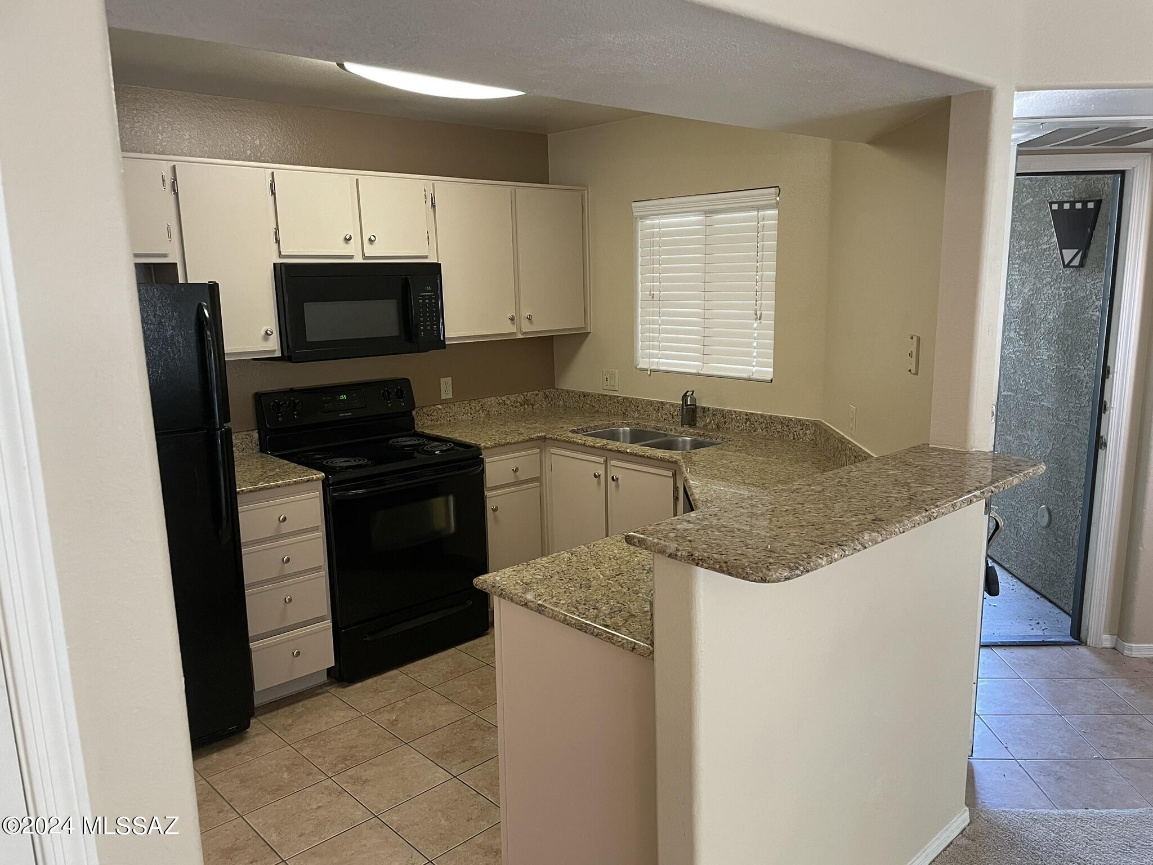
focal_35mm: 26
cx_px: 576
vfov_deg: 53.1
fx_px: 866
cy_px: 432
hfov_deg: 67.3
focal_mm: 4.2
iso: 320
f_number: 1.6
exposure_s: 1/60
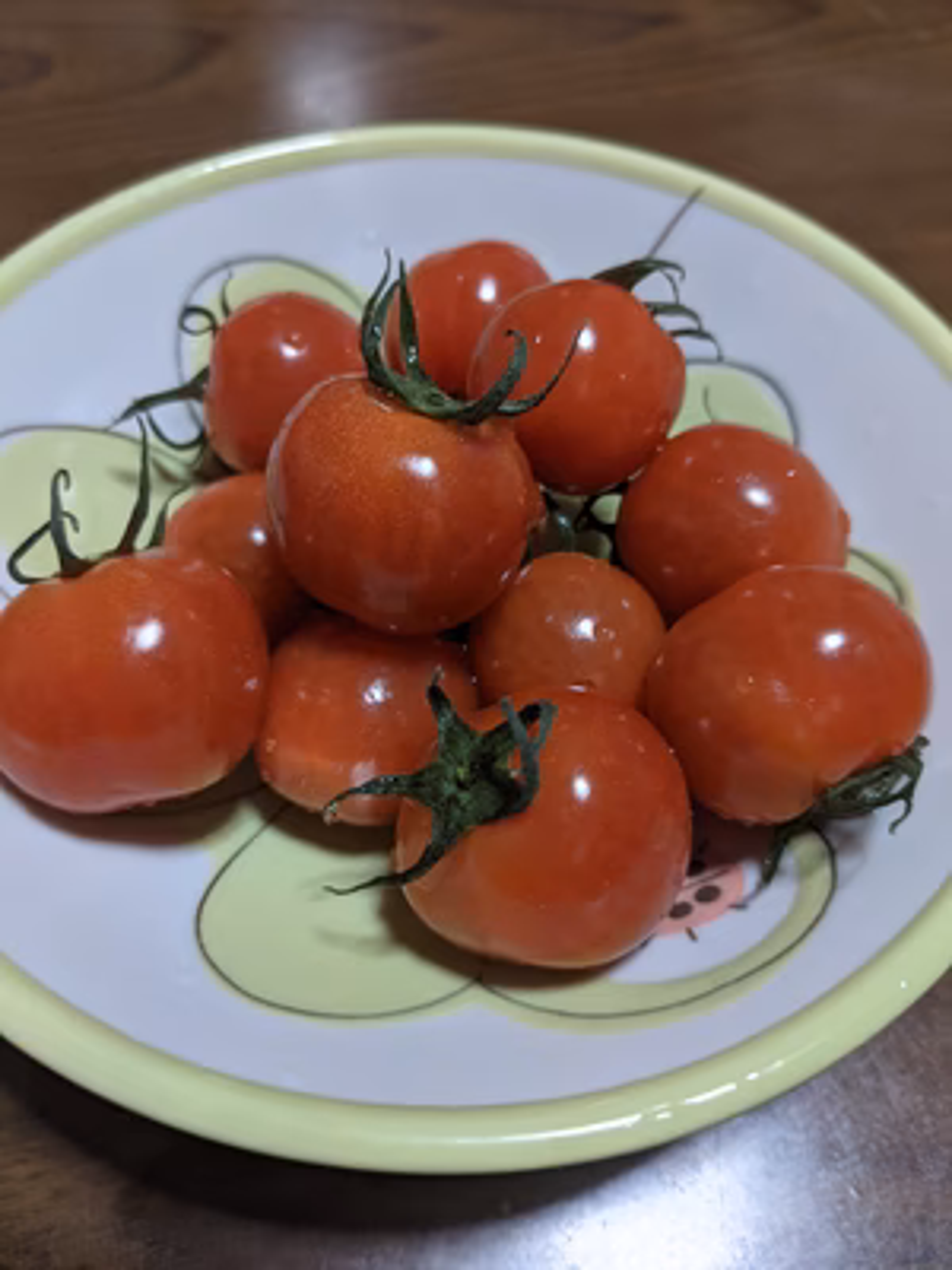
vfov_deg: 65.3
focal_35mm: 27
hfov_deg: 51.4
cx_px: 476
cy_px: 635
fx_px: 990
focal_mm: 4.38
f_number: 1.73
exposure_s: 1/24
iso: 123
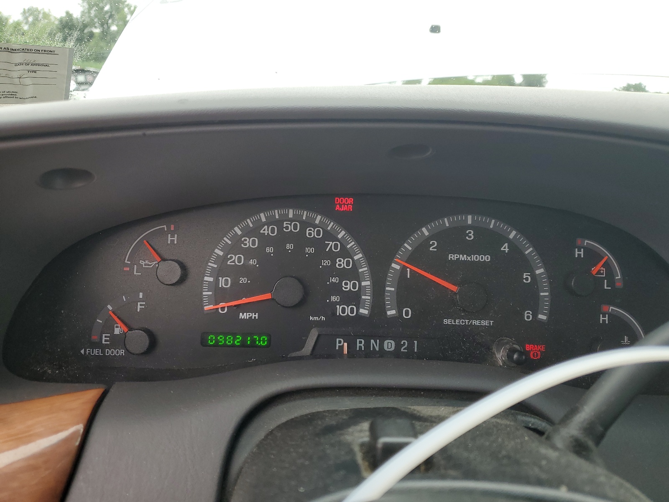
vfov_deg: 53.1
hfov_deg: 67.3
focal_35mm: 26
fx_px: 502
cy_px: 251
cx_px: 334
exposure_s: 1/256
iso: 50
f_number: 1.5
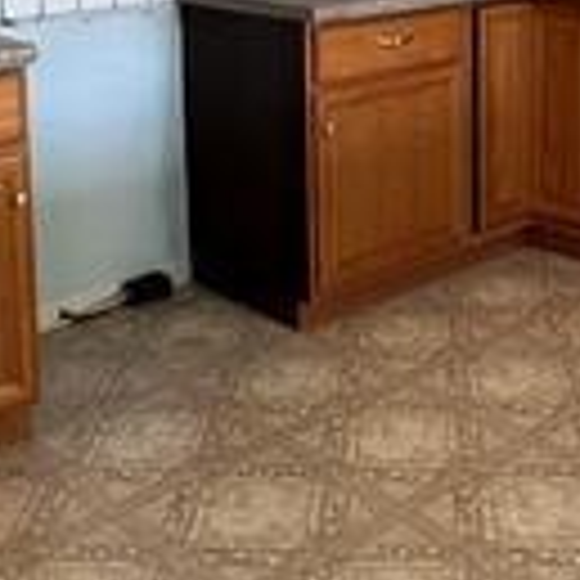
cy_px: -27
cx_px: 414
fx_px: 1081
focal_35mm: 57
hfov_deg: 29.7
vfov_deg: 27.9
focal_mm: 1.57
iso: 320
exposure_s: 1/60
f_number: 1.8
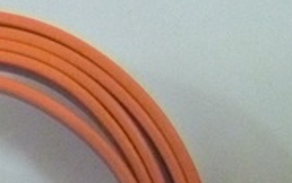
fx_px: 797
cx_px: -52
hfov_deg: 19.6
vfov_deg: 12.4
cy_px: 286
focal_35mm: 100
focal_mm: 6.3
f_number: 3.5
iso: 1600
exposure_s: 1/40
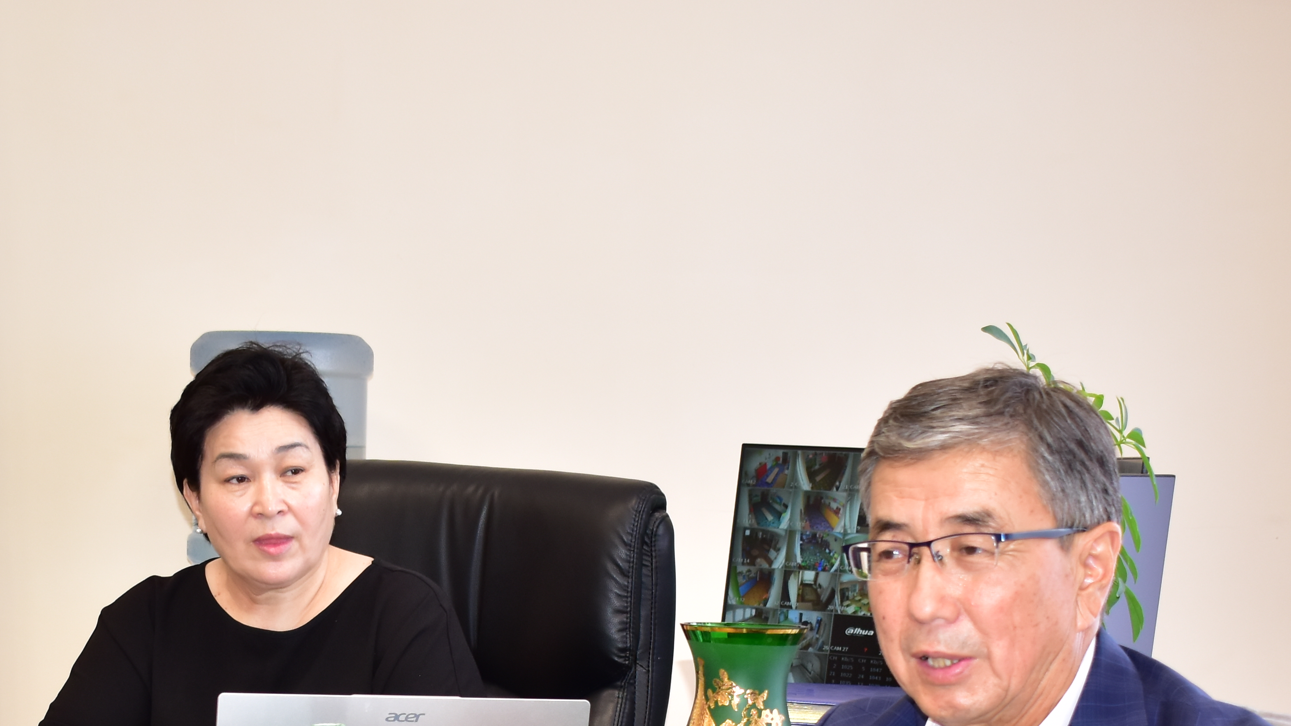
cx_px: 363
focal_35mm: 93
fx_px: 3186
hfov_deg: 22.7
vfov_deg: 12.7
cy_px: 868
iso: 500
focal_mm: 29
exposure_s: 1/60
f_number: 4.2
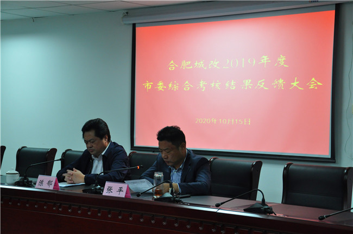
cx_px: 176
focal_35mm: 75
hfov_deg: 27.0
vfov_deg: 18.1
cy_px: 117
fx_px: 734
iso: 1000
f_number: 6.3
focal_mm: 50
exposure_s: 1/50
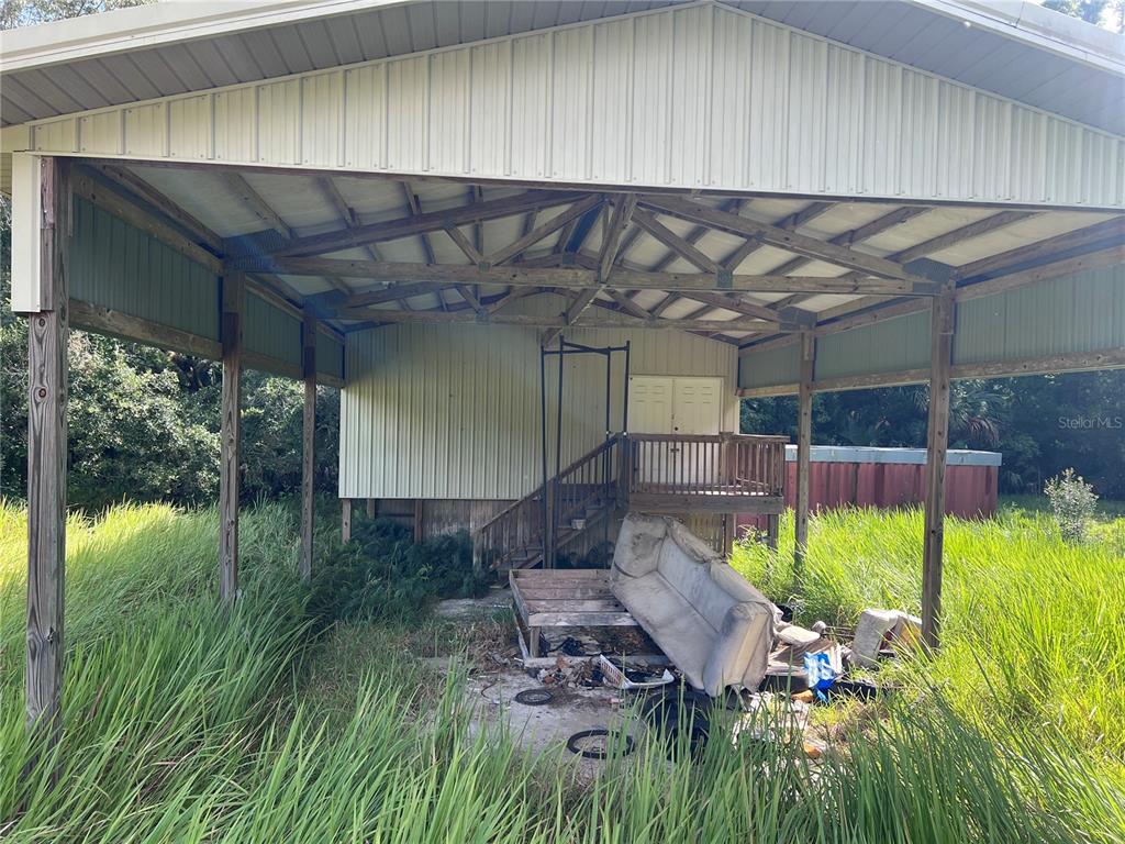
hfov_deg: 67.3
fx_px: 845
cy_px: 422
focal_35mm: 26
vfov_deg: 53.1
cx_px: 562
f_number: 1.5
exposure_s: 1/846
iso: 50
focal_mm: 5.7
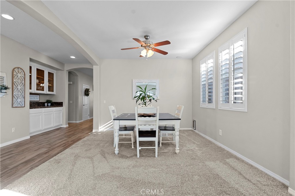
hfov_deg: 96.7
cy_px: 98
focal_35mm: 16
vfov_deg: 73.8
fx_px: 131
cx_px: 148
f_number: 6.3
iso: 250
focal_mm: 16
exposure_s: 1/15
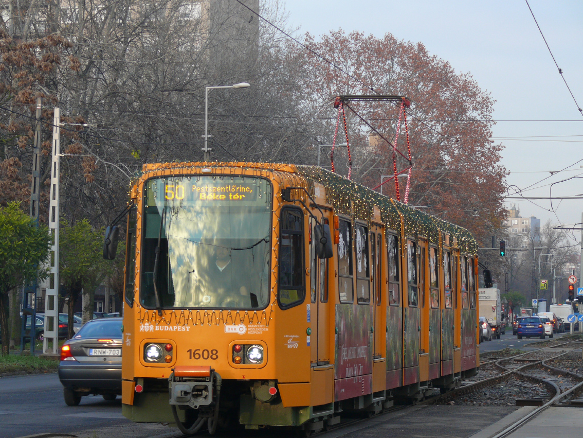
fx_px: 2510
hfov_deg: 13.2
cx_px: 266
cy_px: 239
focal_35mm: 149
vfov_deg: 10.0
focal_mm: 27.5
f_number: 4
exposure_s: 1/100
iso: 100
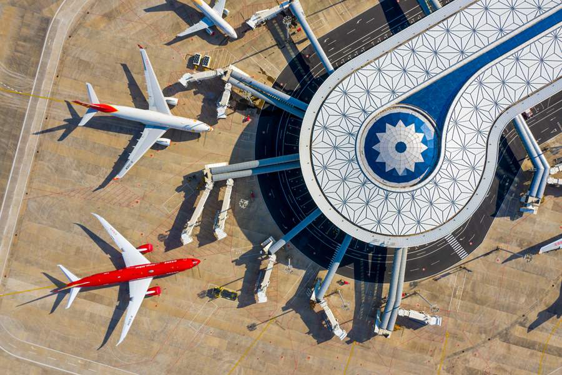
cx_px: 281
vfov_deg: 46.4
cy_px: 188
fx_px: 437
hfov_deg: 65.5
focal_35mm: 28
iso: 100
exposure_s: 1/500
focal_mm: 10.26
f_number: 5.6
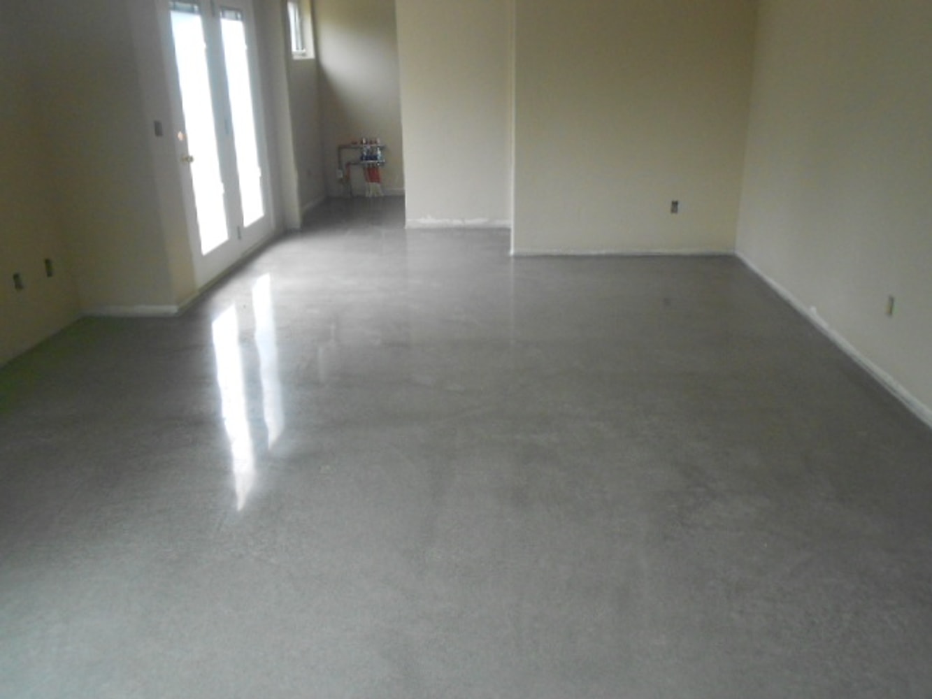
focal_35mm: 29
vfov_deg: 48.2
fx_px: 781
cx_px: 466
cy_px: 350
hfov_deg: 61.7
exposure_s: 1/125
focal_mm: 5.1
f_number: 3.4
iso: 320
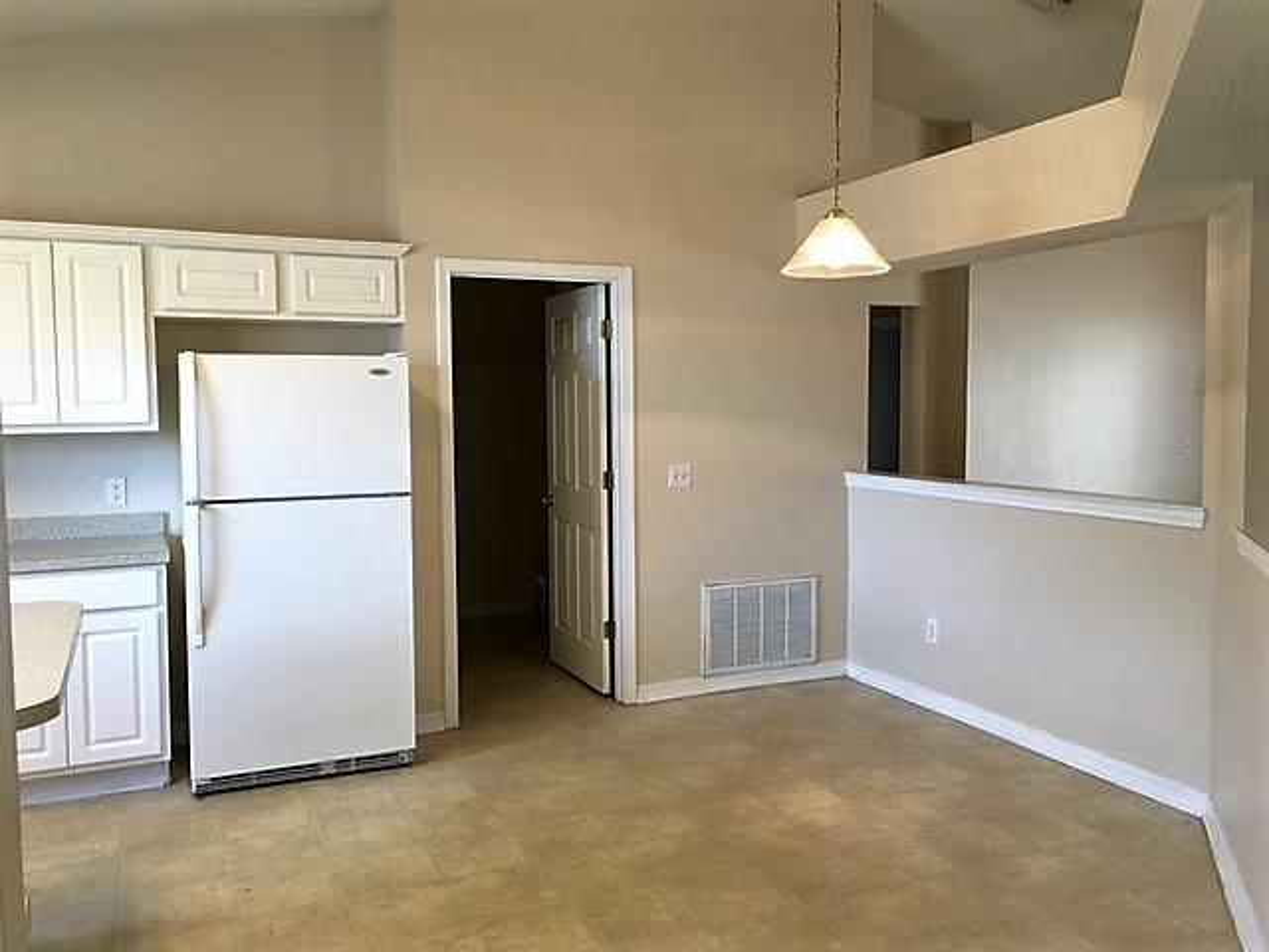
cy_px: 476
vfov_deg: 48.2
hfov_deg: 61.7
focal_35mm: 29
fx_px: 1063
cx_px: 634
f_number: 2.2
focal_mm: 4.15
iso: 40
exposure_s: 1/30
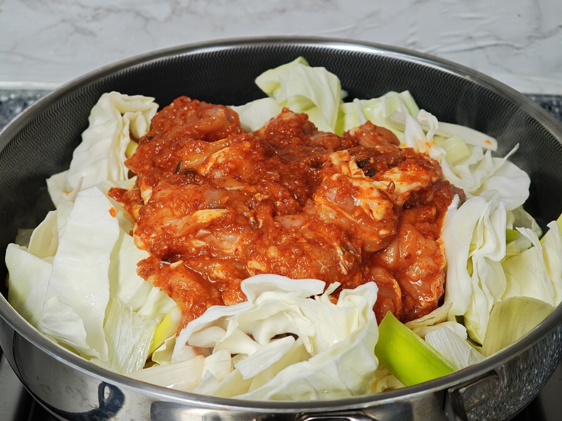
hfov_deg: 27.8
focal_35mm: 70
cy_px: 210
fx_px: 1136
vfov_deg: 21.0
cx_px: 281
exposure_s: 1/120
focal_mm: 11.5
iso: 250
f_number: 1.8
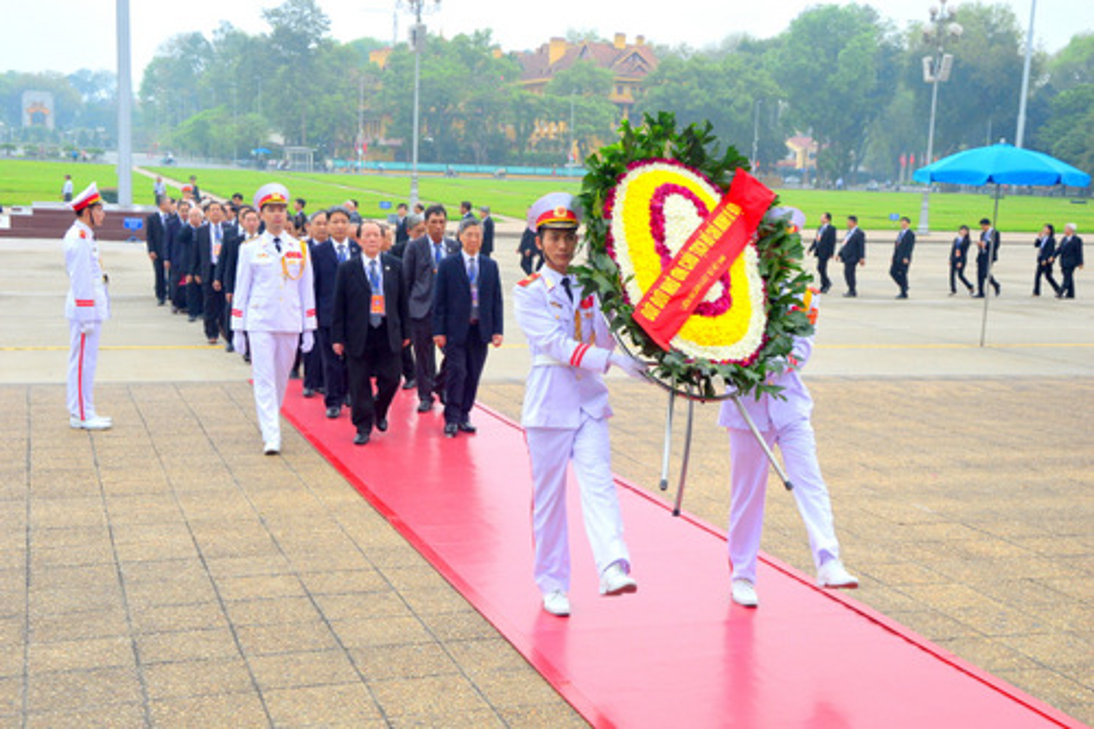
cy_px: 364
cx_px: 547
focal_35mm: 48
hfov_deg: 41.1
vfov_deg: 28.1
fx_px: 1458
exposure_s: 1/160
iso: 400
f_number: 6.3
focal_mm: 32
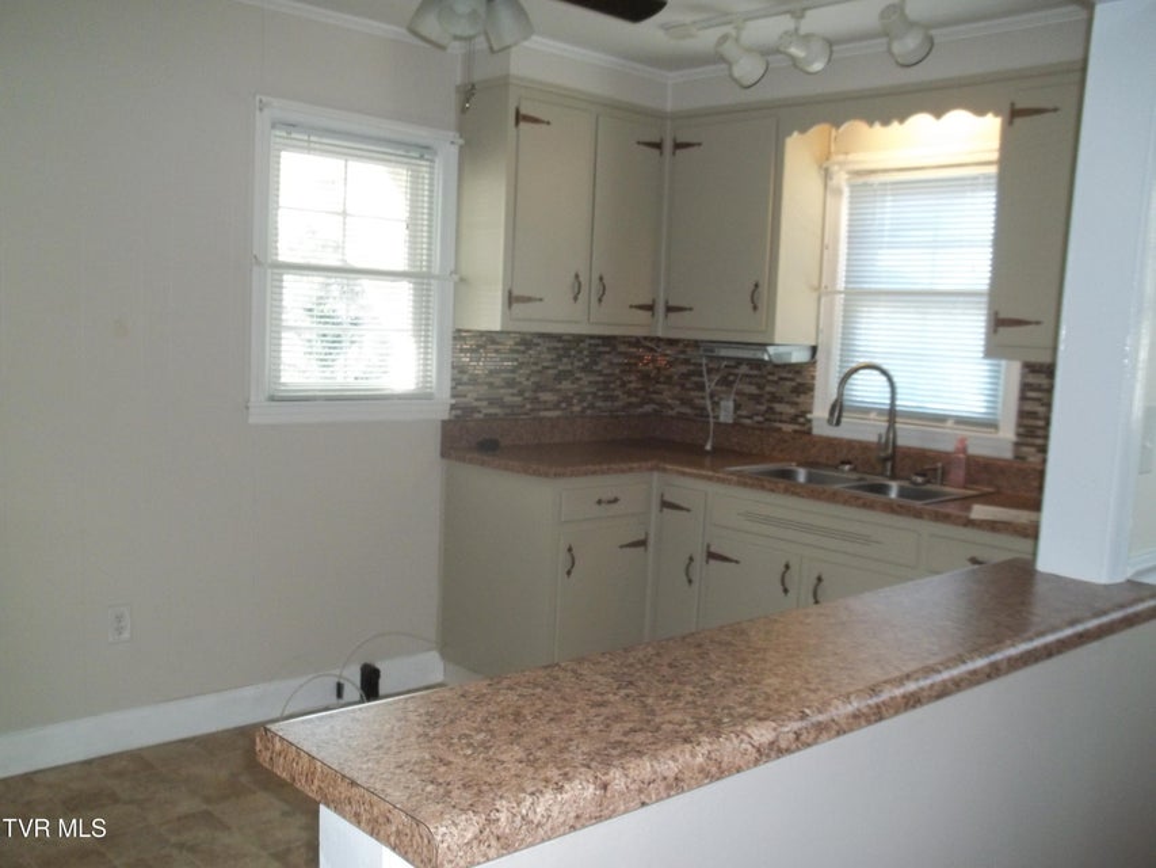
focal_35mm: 33
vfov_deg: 43.0
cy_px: 434
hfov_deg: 55.3
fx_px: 1102
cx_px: 578
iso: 160
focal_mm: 5.9
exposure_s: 1/30
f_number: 3.3
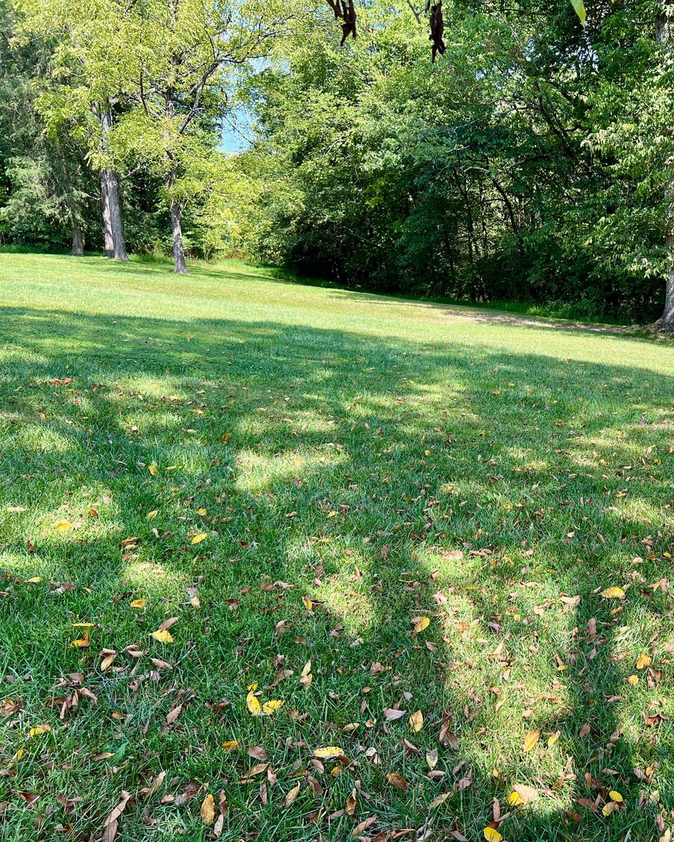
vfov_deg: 52.8
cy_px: 422
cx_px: 555
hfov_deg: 41.2
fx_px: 847
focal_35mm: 34
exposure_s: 1/763
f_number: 1.5
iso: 50
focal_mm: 5.7
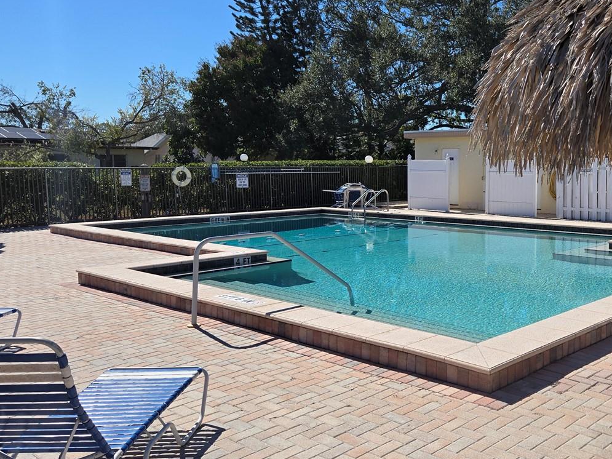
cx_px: 428
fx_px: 654
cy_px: 219
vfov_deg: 38.6
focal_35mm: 37
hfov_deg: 48.9
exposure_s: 1/2671
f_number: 1.8
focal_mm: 5.4
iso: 25
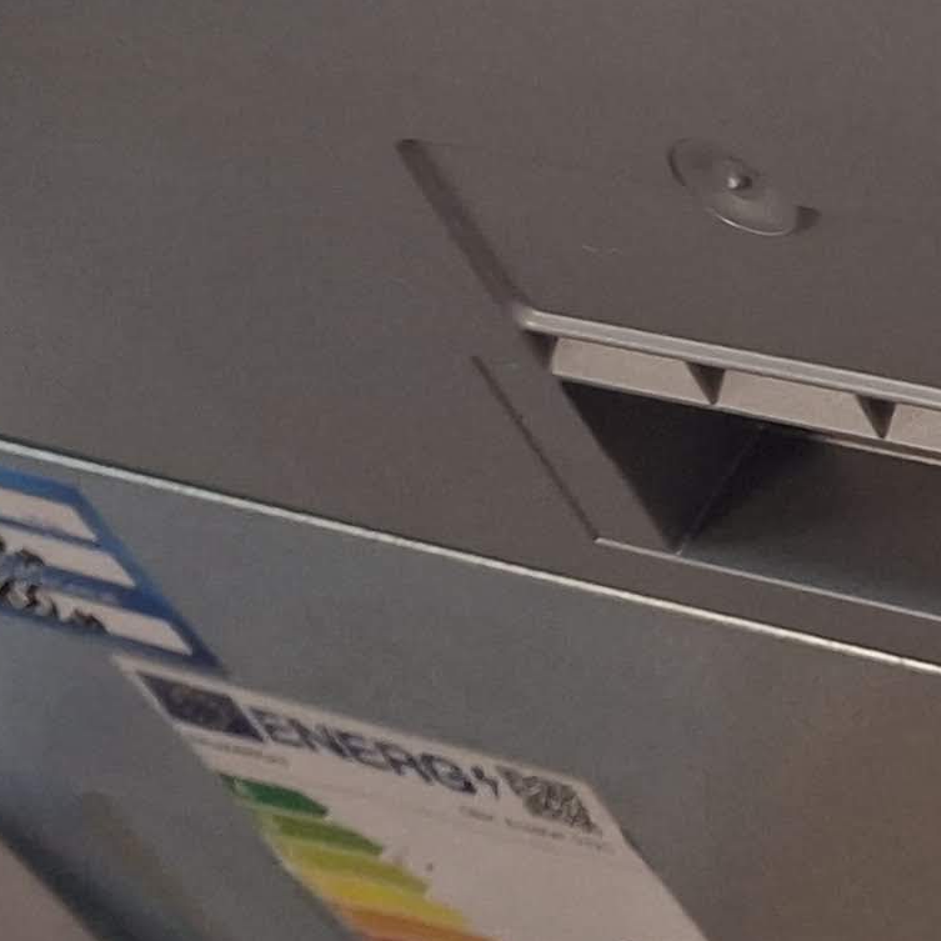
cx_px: 1622
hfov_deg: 14.4
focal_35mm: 108
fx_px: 3322
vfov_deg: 14.8
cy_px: -549
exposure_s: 1/120
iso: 320
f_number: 1.8
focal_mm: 5.54
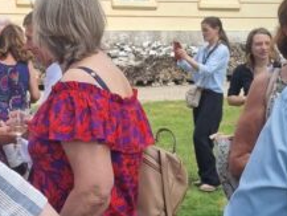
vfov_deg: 20.4
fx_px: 597
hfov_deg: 26.0
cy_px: 80
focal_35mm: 72
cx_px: 22
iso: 50
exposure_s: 1/1144
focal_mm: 5.4
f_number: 1.8
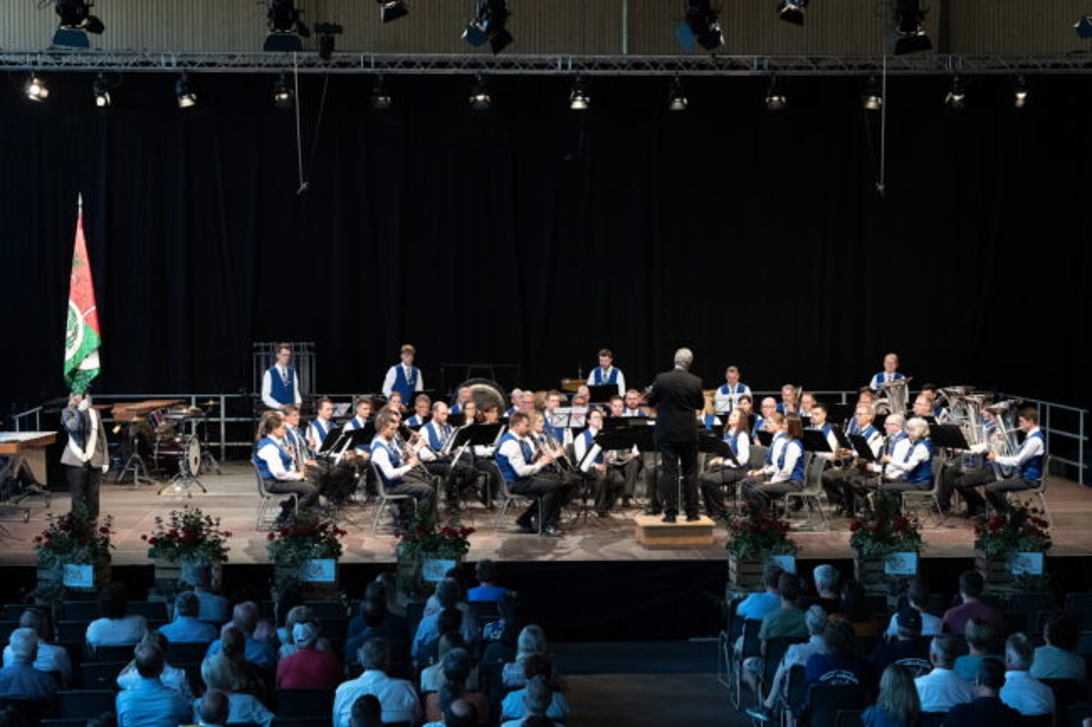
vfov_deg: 19.4
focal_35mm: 70
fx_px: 2123
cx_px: 546
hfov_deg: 28.9
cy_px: 364
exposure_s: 1/125
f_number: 8
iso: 4000
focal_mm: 70
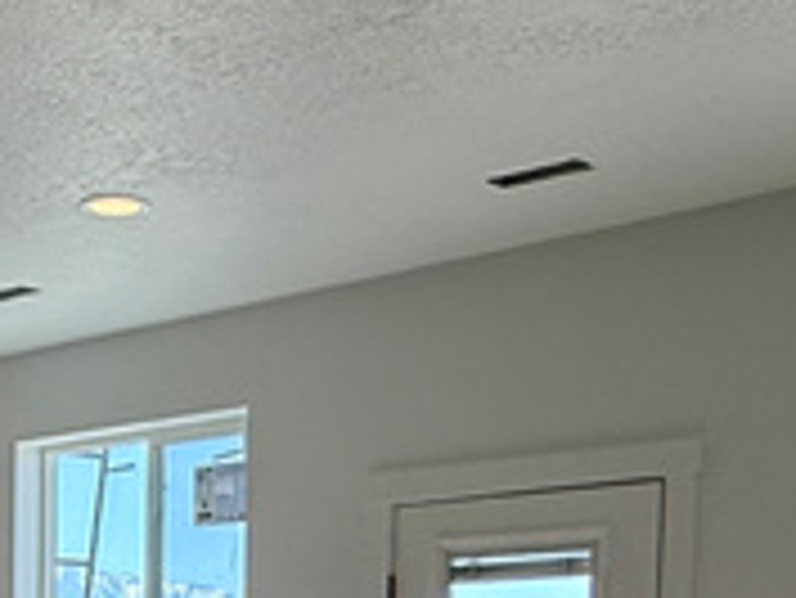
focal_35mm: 81
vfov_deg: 16.6
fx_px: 1864
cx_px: 81
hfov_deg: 23.5
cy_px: 886
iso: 64
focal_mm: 2.22
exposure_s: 1/225
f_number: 2.2
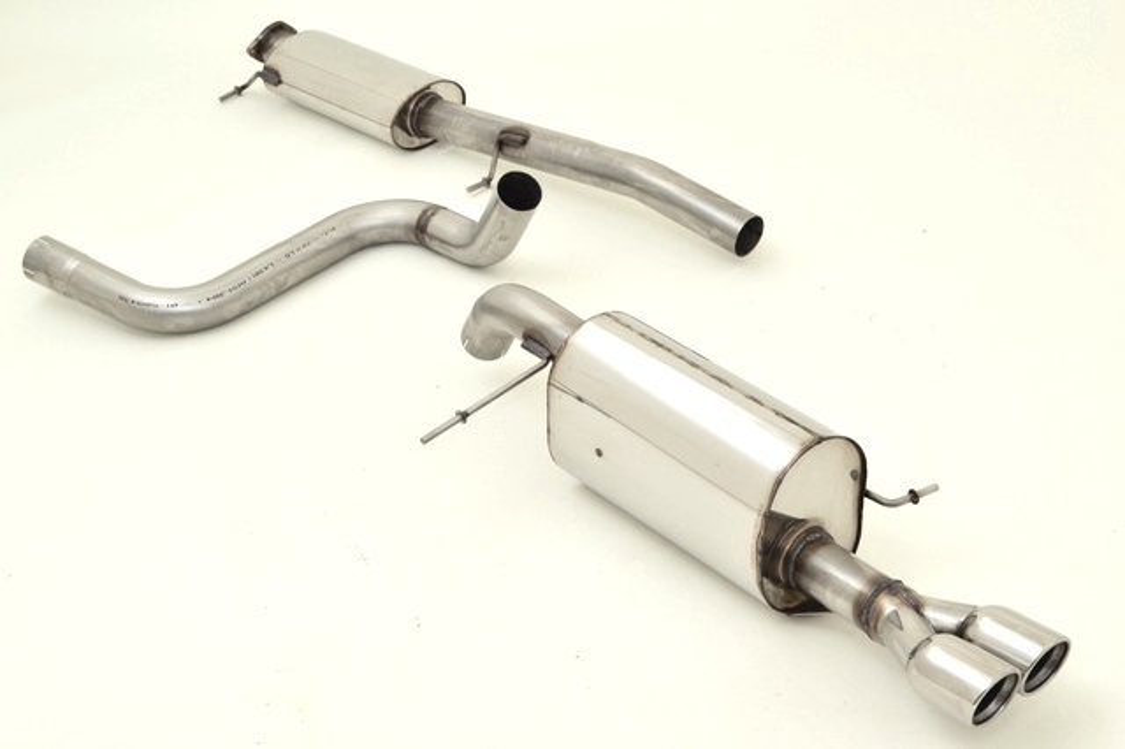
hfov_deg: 29.9
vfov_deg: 20.1
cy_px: 374
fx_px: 2108
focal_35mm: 68
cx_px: 562
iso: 200
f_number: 10
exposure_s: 1/125
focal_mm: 45
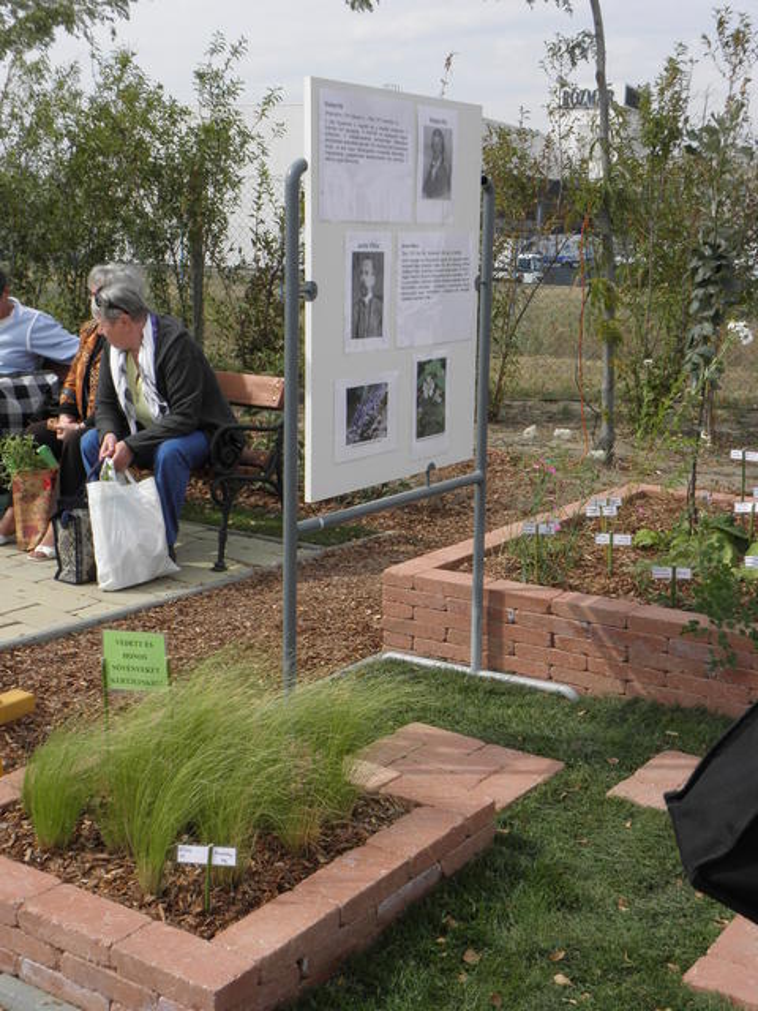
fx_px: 1343
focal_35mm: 46
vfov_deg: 41.2
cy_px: 506
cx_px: 379
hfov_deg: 31.5
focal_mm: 8.19
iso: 64
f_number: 5.6
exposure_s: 1/250
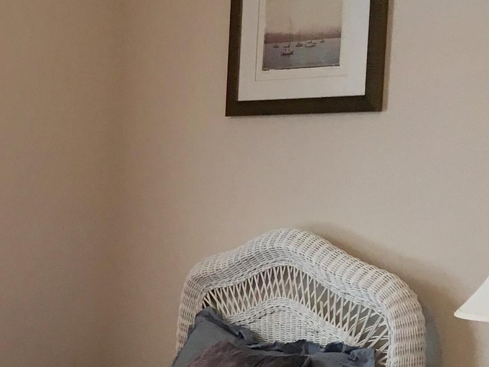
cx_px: -138
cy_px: 272
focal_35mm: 100
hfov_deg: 18.4
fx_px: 1413
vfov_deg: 14.7
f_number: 2.2
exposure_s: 1/30
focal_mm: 4.15
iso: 25
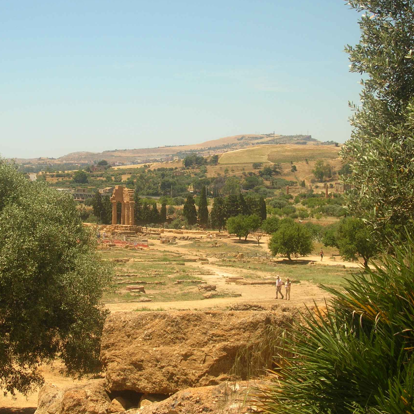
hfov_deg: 26.8
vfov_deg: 26.9
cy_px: 207
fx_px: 866
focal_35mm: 64
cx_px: 171
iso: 50
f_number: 3.4
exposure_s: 1/722
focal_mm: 9.1
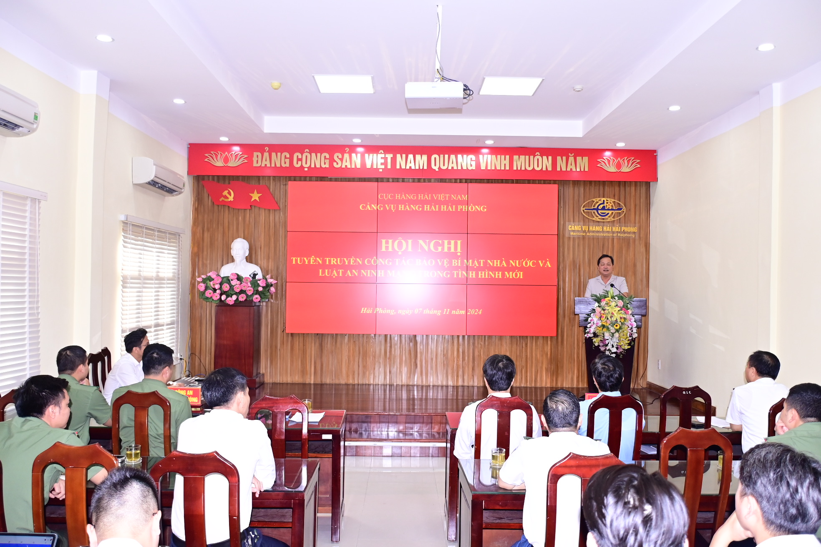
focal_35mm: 30
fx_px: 684
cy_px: 274
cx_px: 410
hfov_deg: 61.9
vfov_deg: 43.6
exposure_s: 1/200
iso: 1000
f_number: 4.5
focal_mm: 20
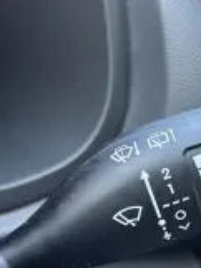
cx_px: 199
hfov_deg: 24.2
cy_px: 178
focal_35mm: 58
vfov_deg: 32.9
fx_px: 448
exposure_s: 1/92
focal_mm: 5.96
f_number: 1.6
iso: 125
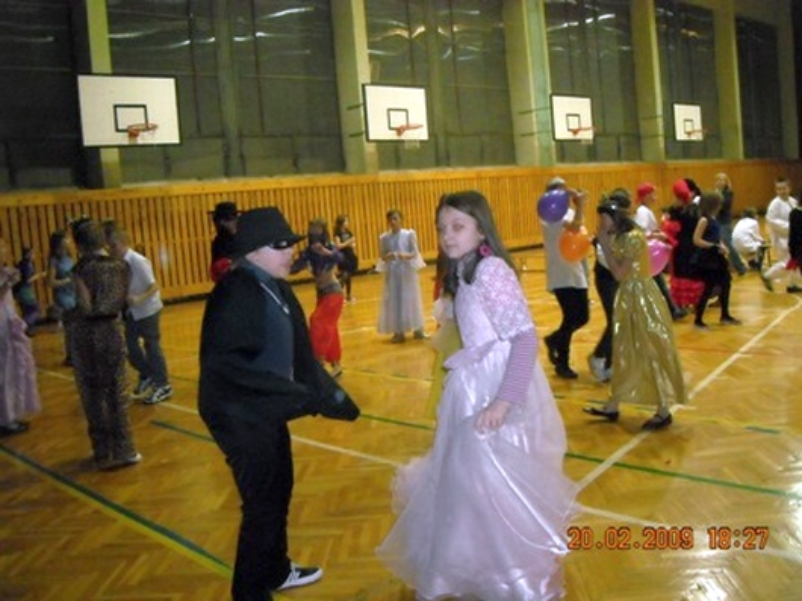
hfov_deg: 52.6
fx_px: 811
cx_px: 401
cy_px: 300
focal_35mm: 35
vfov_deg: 40.7
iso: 800
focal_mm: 5.7
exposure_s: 1/60
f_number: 2.8
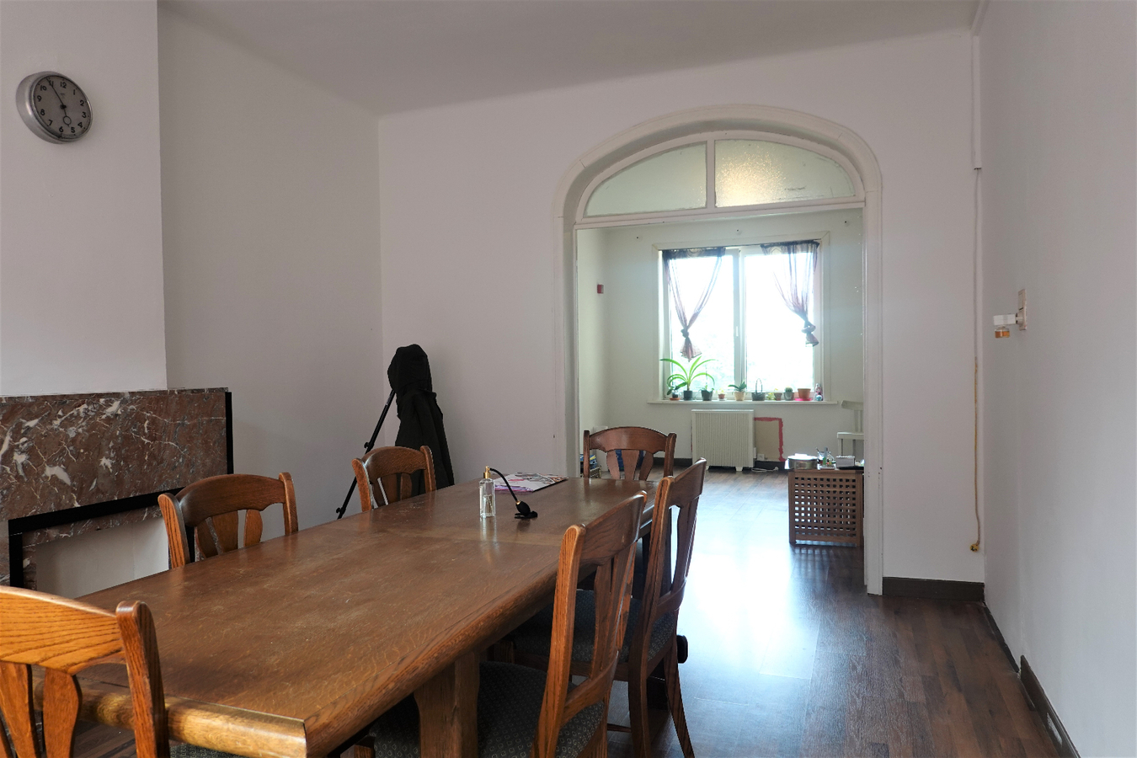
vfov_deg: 53.1
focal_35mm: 24
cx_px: 568
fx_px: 758
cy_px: 379
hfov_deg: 73.7
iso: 125
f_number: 3.2
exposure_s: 1/30
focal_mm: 9
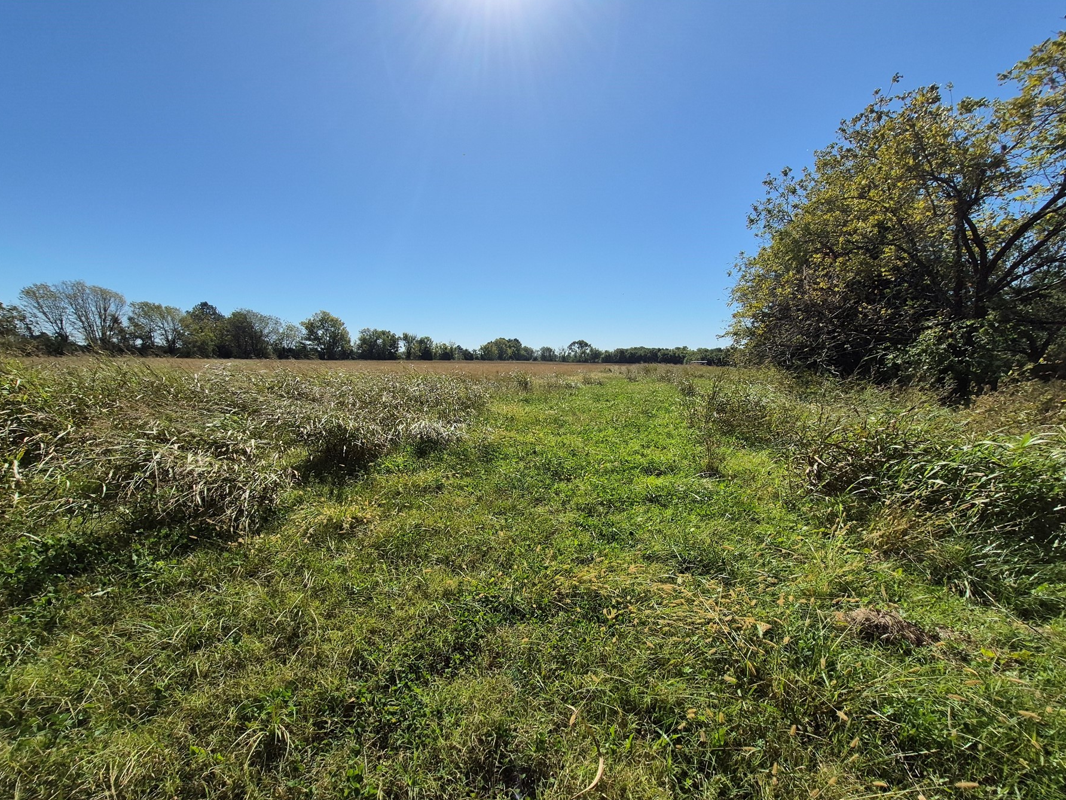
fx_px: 431
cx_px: 500
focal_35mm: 14
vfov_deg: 85.6
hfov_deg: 101.9
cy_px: 425
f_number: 2.2
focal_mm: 1.74
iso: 50
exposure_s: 1/3088
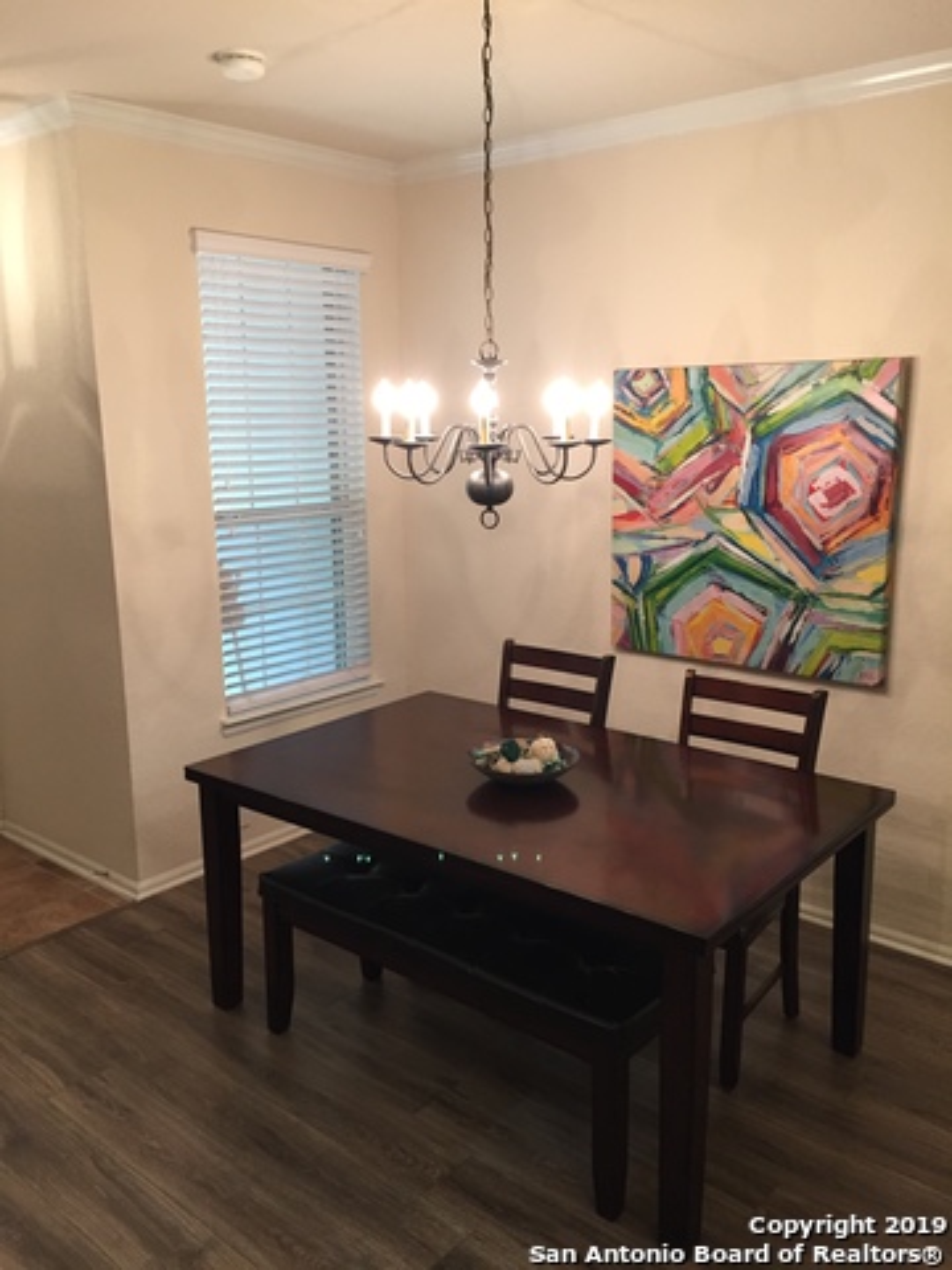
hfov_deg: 48.2
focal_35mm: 29
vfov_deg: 61.7
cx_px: 476
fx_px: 1063
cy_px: 635
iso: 100
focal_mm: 4.15
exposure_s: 1/30
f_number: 2.2
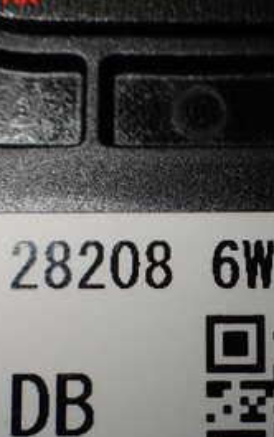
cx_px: 233
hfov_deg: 17.9
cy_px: 343
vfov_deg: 28.0
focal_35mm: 72
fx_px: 859
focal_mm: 5.4
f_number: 3.2
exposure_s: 1/250
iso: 100
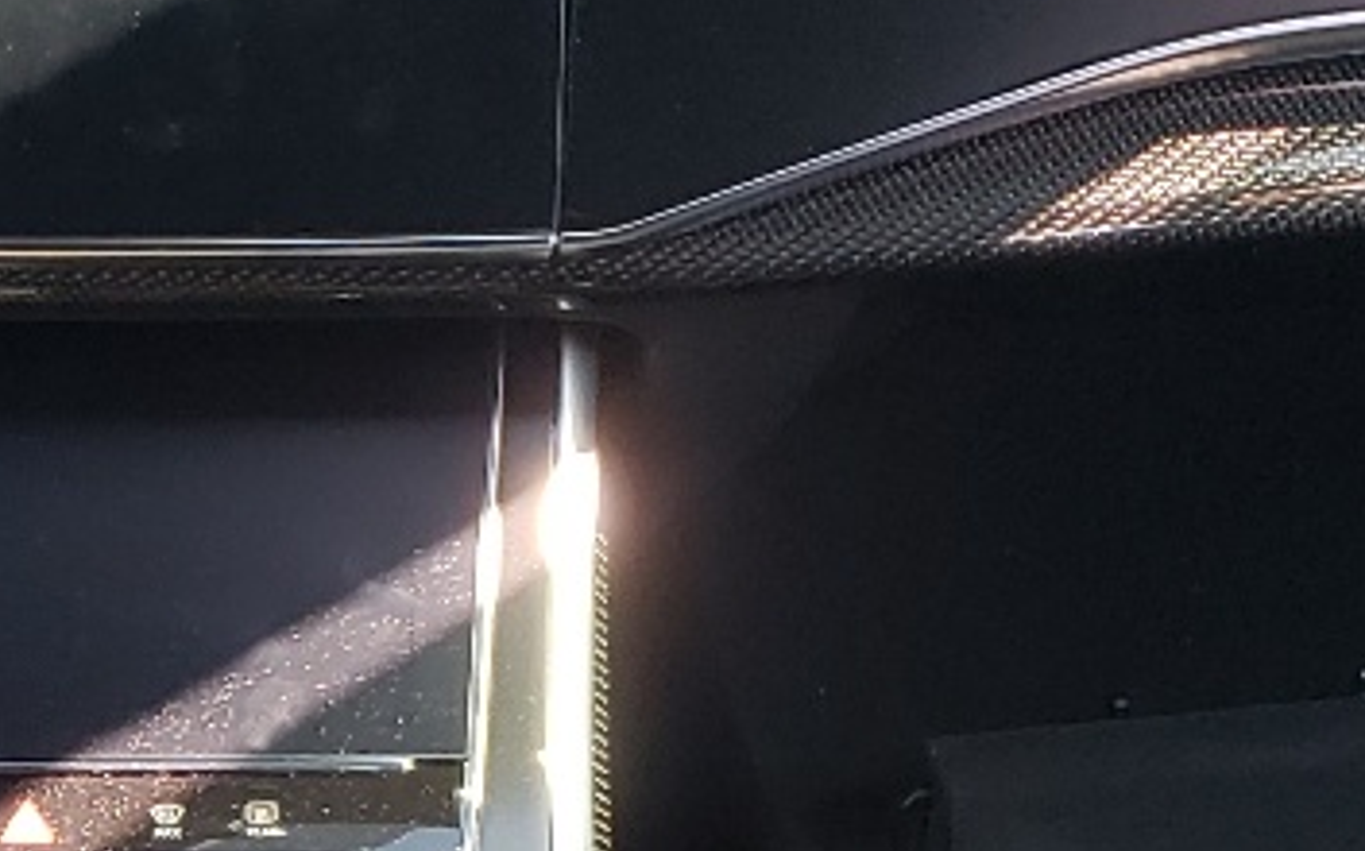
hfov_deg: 16.0
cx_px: -321
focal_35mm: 125
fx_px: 4646
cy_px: 897
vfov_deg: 10.4
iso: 56
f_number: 1.5
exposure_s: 1/100
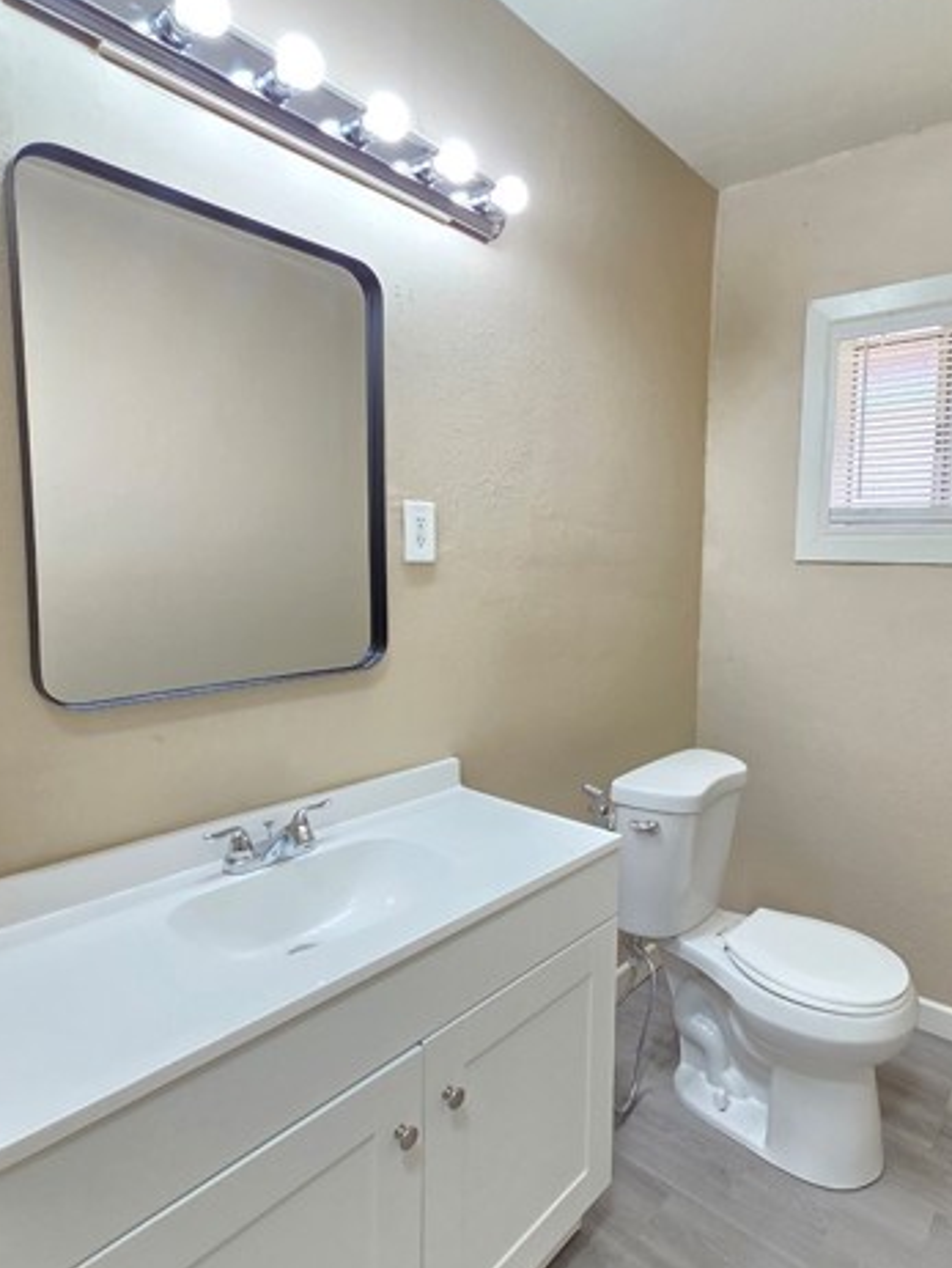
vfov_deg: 87.7
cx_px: 615
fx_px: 659
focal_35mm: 18
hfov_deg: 70.1
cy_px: 618
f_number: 2.2
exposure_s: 1/60
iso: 160
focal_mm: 2.2
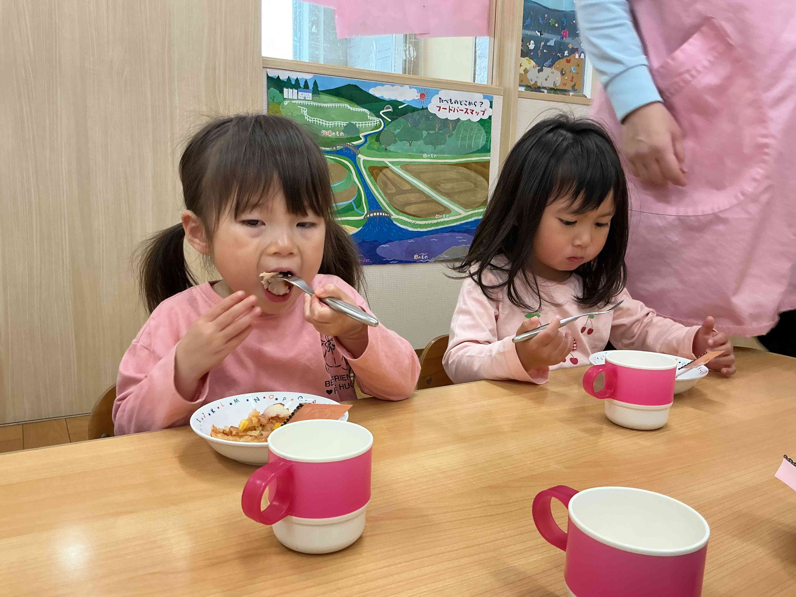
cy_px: 298
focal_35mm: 29
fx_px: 667
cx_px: 398
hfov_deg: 61.7
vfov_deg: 48.2
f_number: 1.8
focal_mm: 3
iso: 80
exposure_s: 1/50
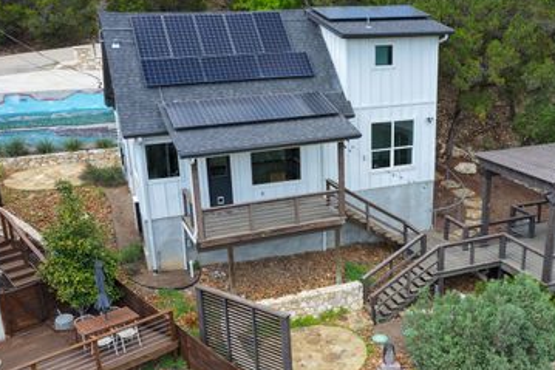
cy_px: 222
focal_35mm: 39
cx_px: 366
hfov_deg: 48.8
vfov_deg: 34.1
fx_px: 601
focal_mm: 14.45
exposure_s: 1/800
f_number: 2.8
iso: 160
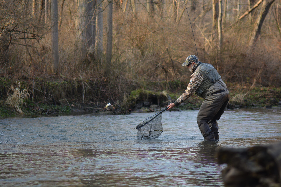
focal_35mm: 158
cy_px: 94
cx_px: 140
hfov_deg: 13.0
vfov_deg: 8.7
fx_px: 1229
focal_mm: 105
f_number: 2.8
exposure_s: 1/200
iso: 100
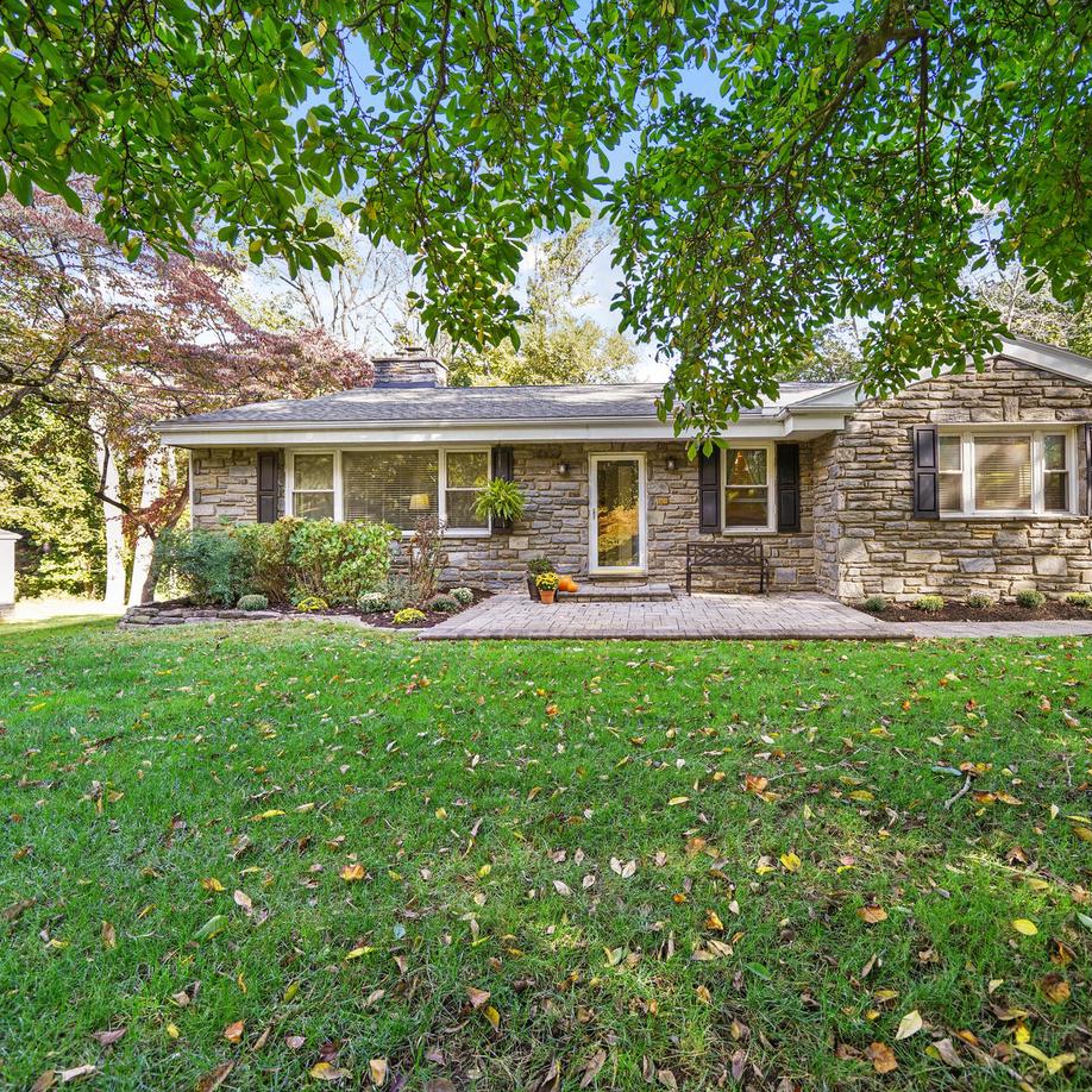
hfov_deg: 86.8
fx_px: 571
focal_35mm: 16
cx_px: 628
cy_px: 523
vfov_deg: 87.4
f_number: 4
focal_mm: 12
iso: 100
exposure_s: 1/60
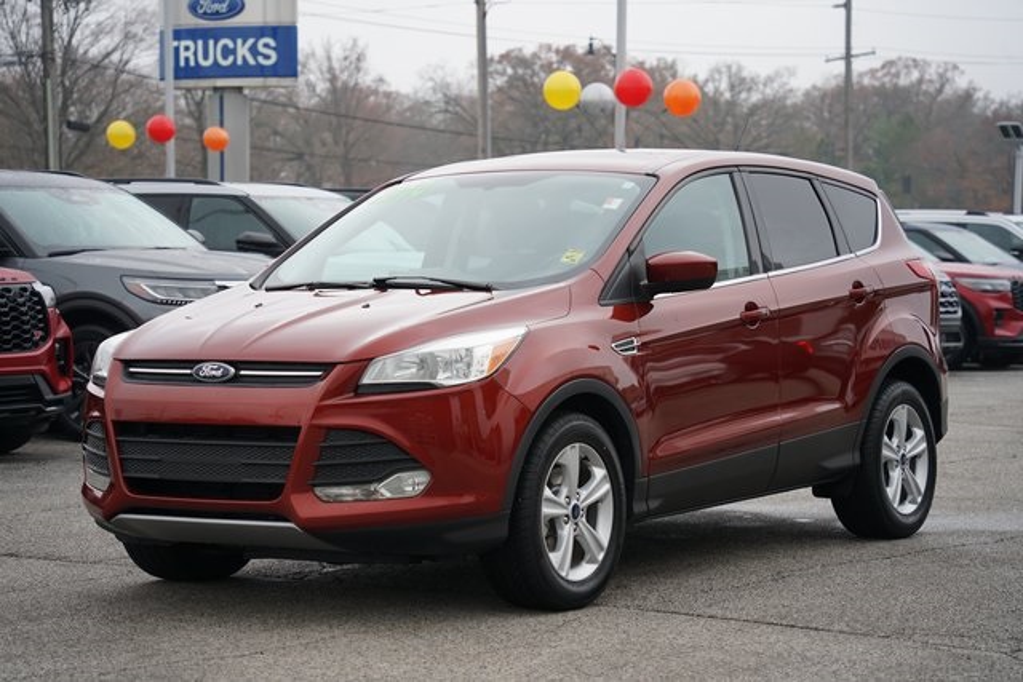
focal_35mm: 84
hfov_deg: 24.2
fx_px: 2387
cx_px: 512
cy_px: 341
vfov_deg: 16.3
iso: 200
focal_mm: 84
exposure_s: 1/160
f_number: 4.5
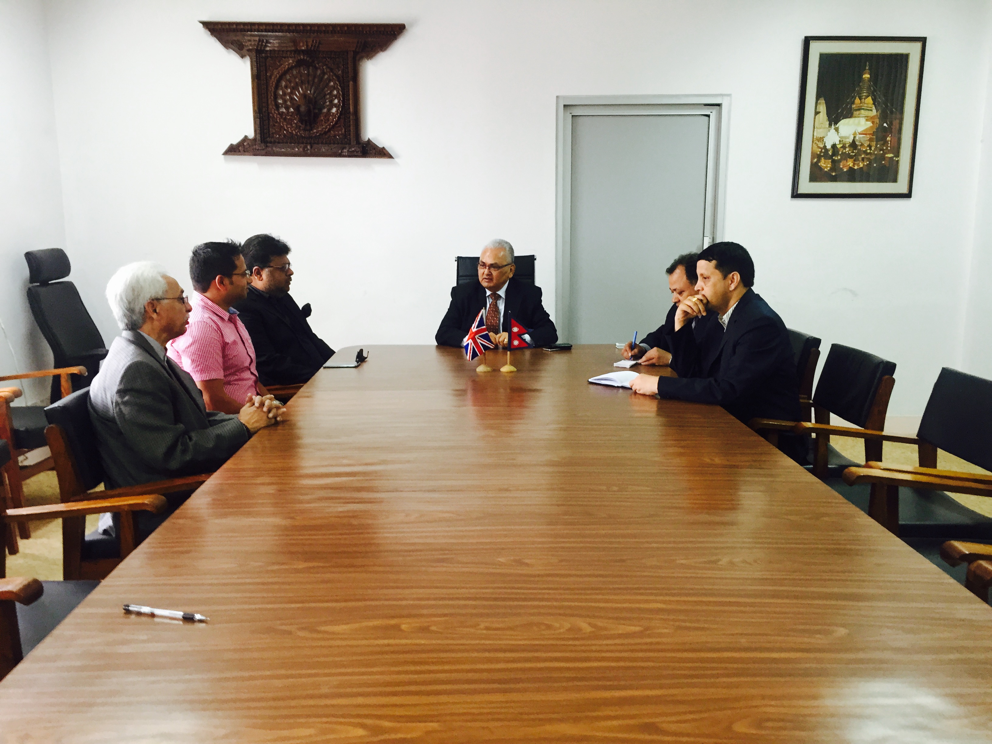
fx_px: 831
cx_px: 496
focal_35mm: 29
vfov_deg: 48.2
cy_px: 372
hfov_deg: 61.7
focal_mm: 4.15
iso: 125
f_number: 2.2
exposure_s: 1/33
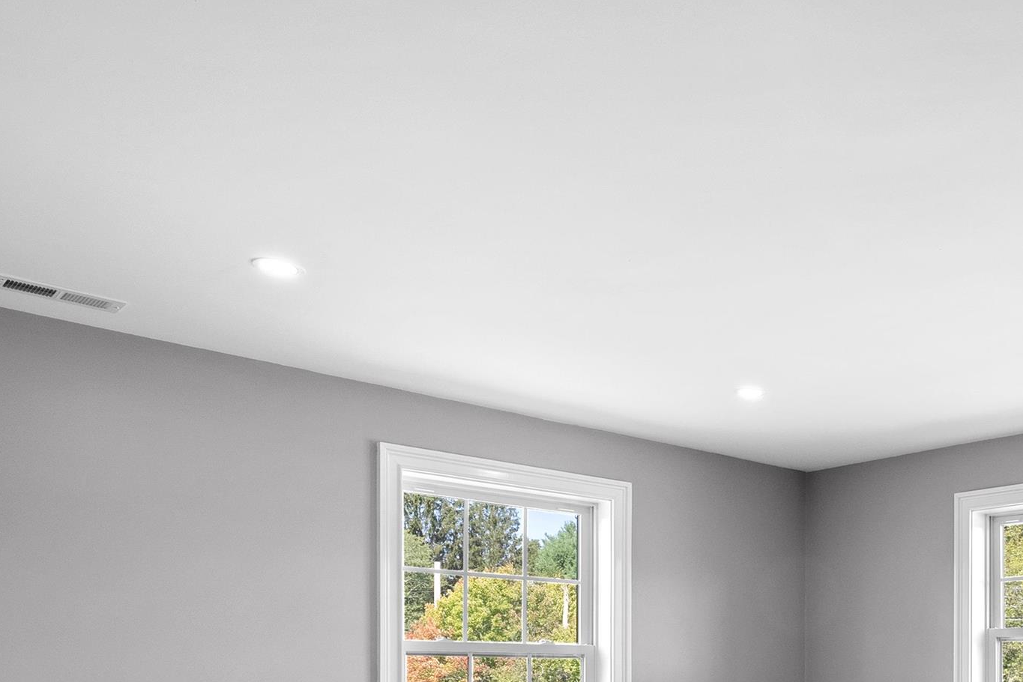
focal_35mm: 36
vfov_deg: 33.6
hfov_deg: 46.0
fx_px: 1023
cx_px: 986
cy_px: 689
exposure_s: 1/2
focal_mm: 16
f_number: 8
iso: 320
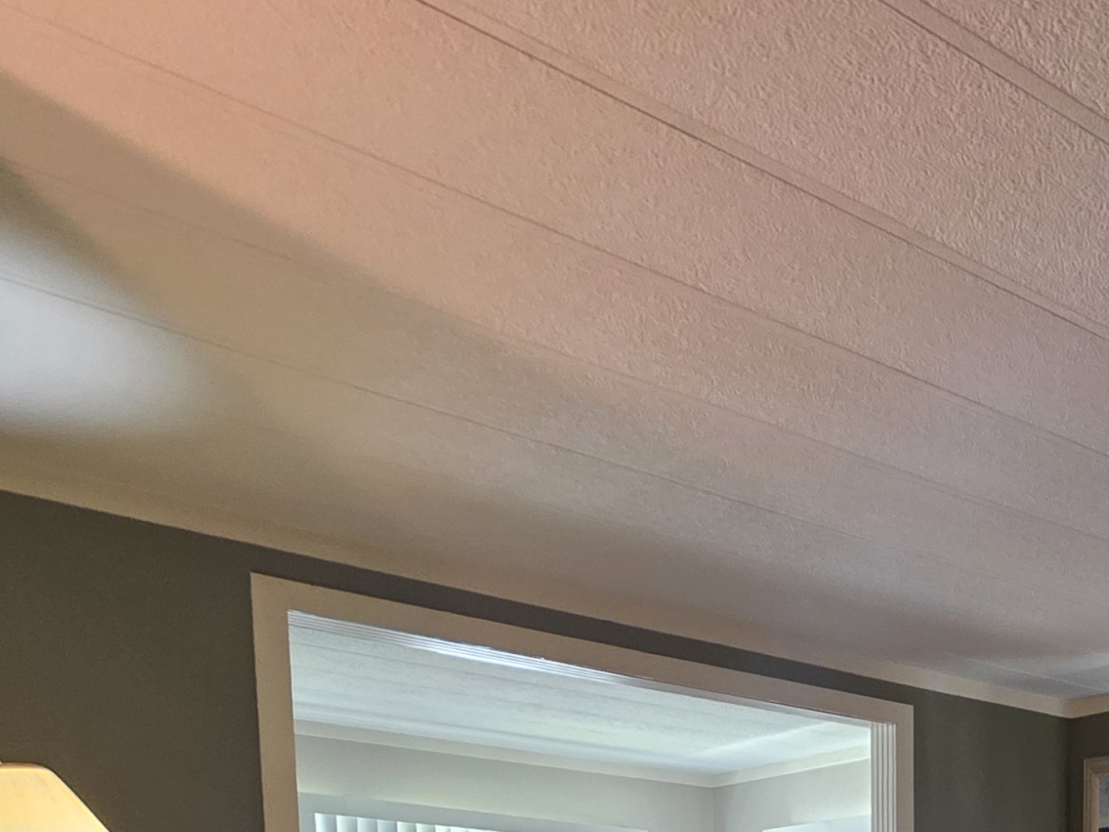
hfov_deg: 39.9
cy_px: 1156
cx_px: 1191
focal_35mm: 39
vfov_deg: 28.2
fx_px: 1250
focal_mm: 2.2
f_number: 1.9
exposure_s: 1/60
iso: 400
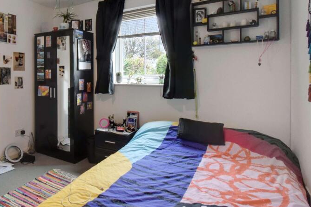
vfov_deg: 54.7
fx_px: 199
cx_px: 85
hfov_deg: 71.9
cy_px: 84
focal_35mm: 23
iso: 1600
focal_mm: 10
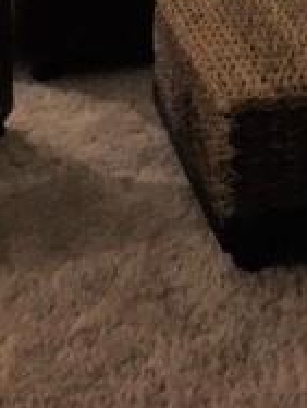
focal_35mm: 99
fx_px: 1167
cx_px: 172
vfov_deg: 17.1
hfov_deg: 15.0
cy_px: -271
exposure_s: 1/15
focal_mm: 4.15
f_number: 2.2
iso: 250
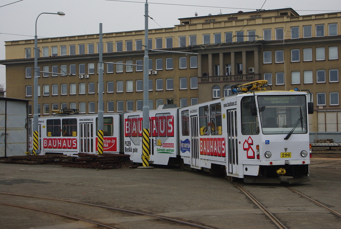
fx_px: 635
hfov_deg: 30.0
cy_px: 114
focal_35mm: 67
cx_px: 170
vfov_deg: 20.4
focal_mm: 45
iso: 400
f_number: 8
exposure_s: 1/200
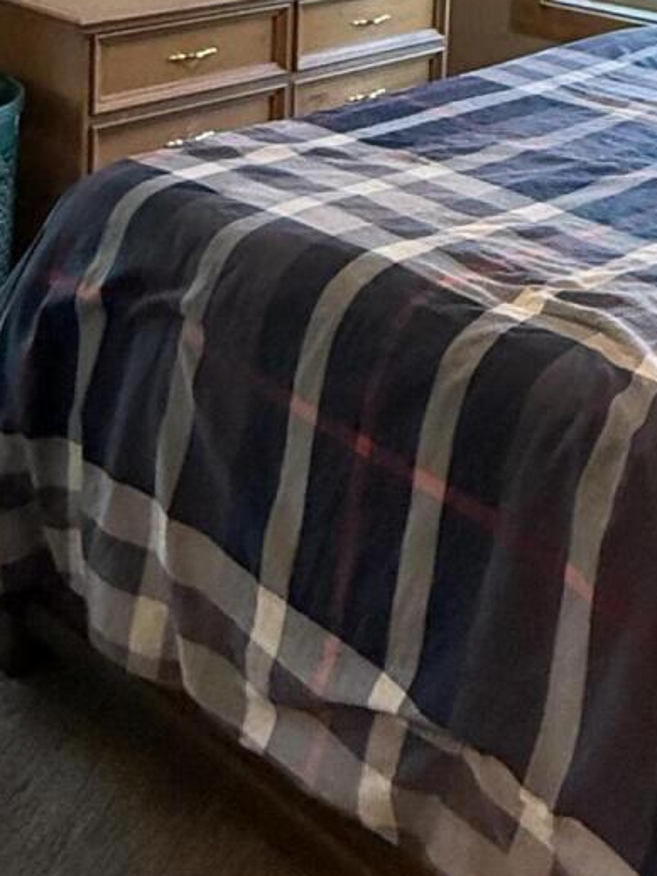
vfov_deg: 31.1
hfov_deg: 26.8
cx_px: 449
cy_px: -115
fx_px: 1367
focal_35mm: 54
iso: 400
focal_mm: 2.22
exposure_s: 1/120
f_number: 2.2
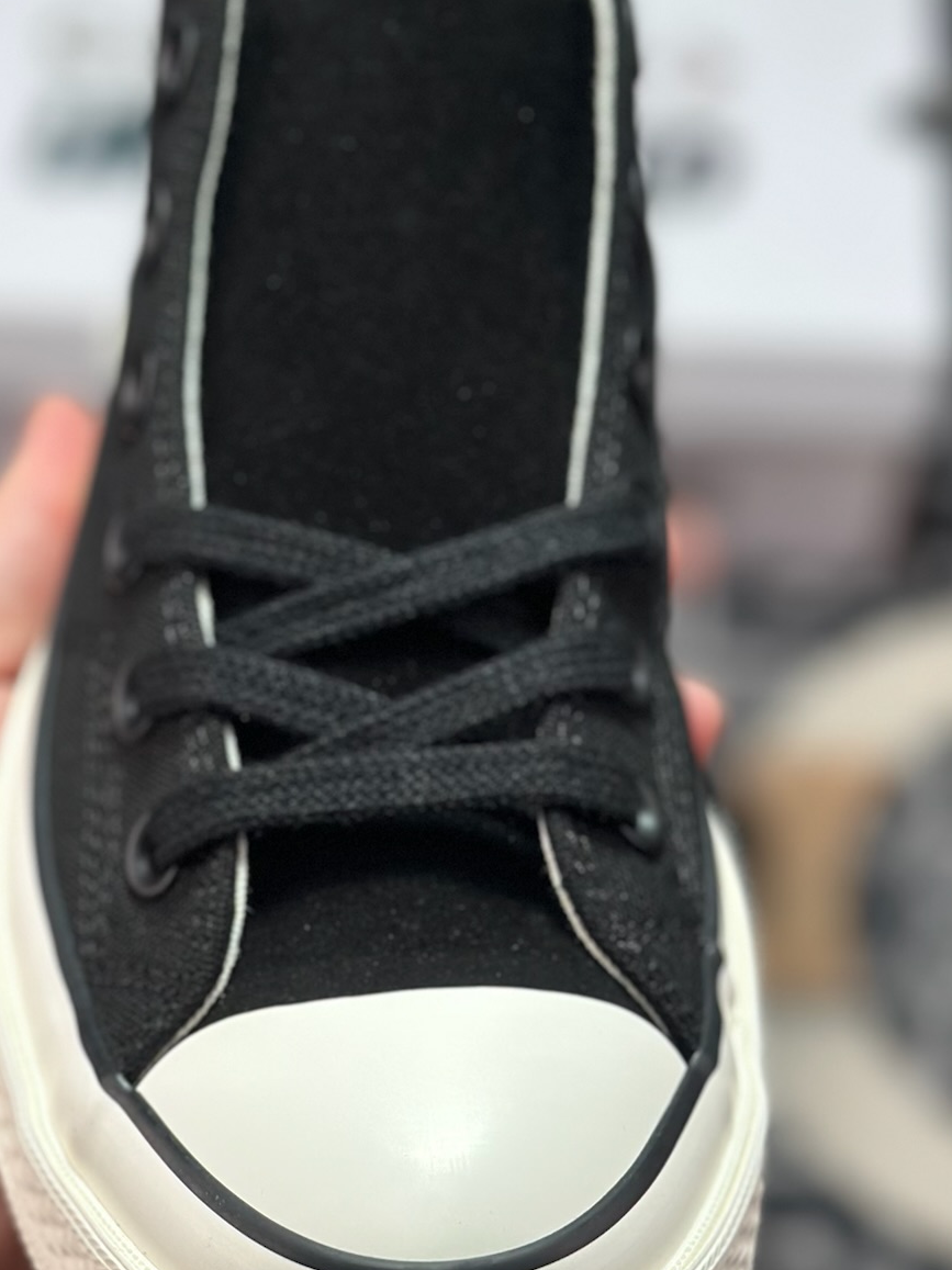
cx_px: 367
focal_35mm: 85
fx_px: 3119
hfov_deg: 17.3
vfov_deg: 23.0
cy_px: 631
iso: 80
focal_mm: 6.86
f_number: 1.78
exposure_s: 1/767
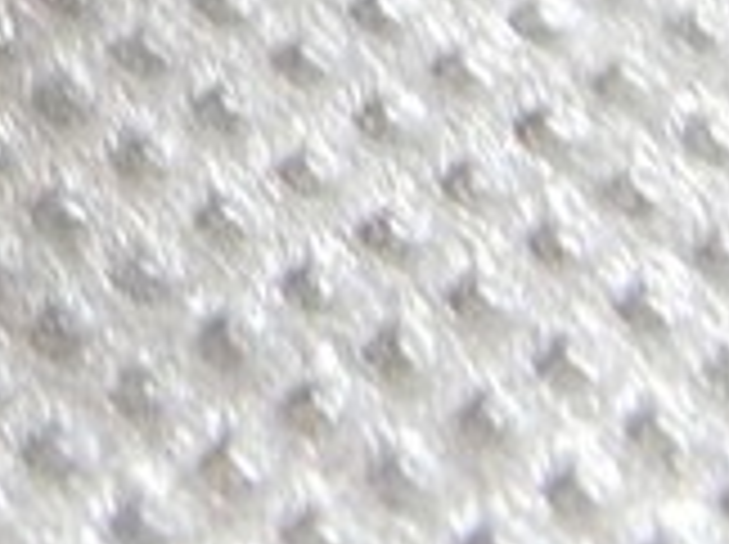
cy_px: -985
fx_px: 5720
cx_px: -904
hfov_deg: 7.0
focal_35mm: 272
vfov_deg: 5.2
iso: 400
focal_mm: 7.7
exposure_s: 1/10
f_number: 3.6
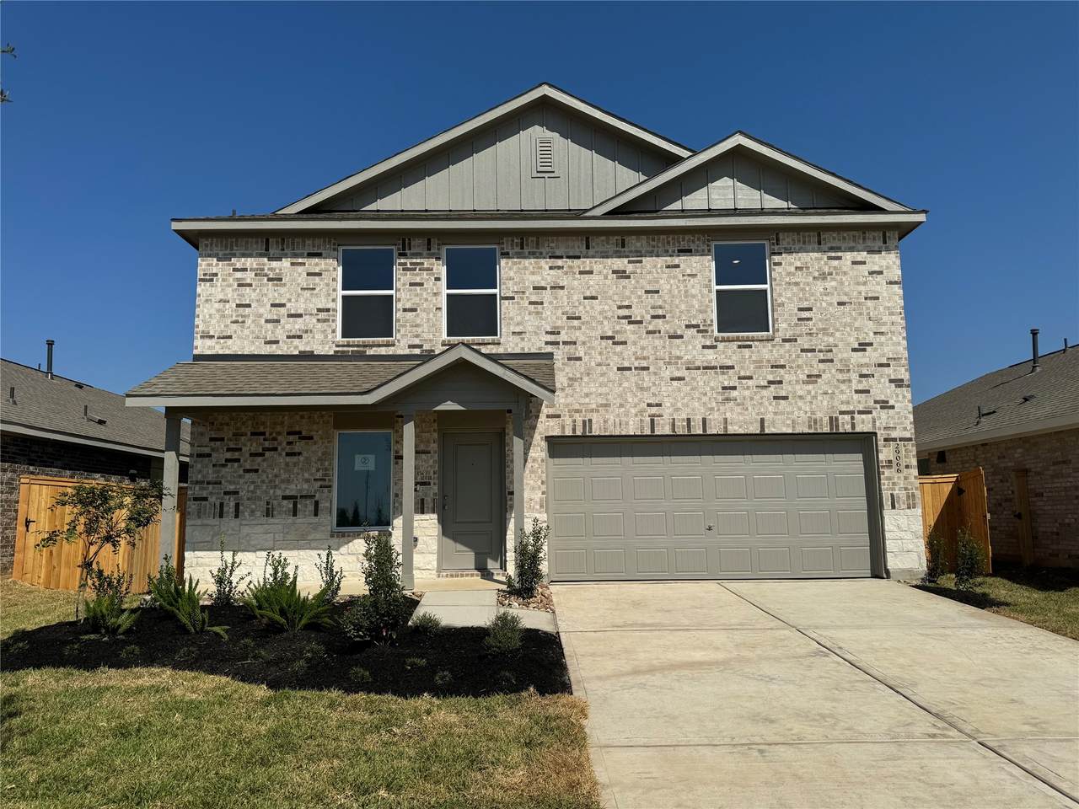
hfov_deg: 71.6
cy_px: 404
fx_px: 748
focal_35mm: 24
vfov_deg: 56.8
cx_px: 540
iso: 80
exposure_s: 1/9009
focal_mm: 6.76
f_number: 1.78
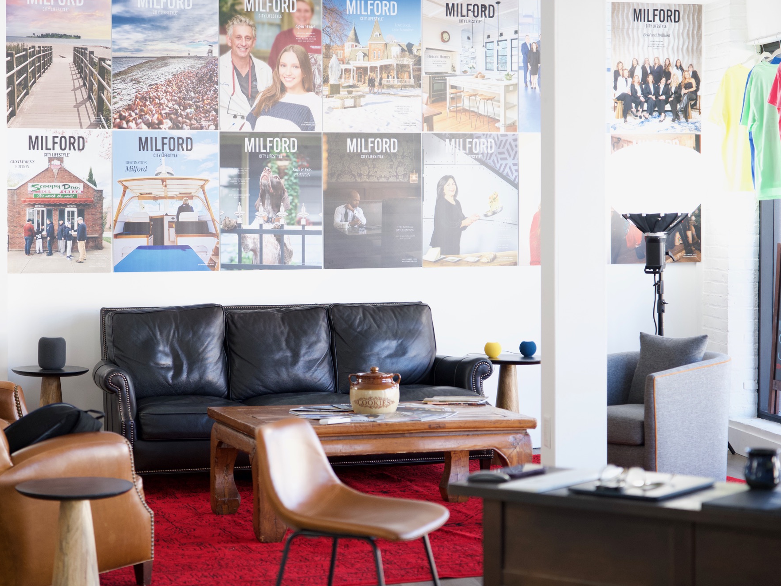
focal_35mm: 78
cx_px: 304
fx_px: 1760
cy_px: 281
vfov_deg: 18.9
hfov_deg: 25.0
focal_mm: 62
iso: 800
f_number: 2.8
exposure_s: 1/250
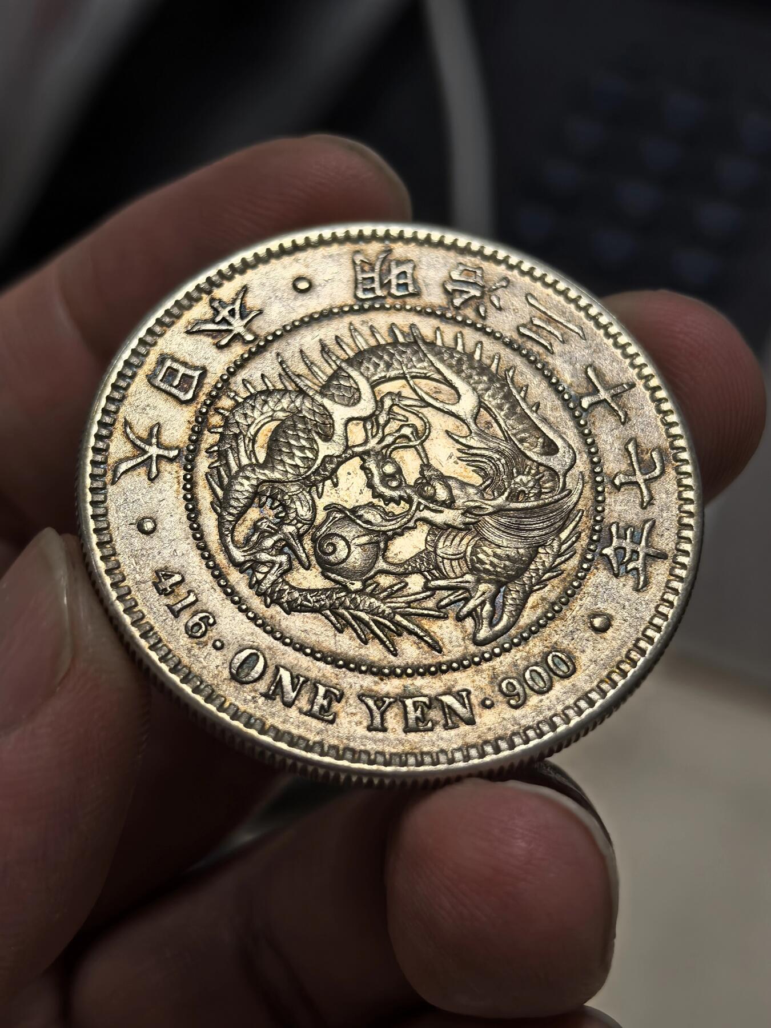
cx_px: 386
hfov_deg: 27.0
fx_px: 1604
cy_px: 514
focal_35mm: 54
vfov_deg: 35.5
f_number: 2
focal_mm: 6.98
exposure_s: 1/100
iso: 50
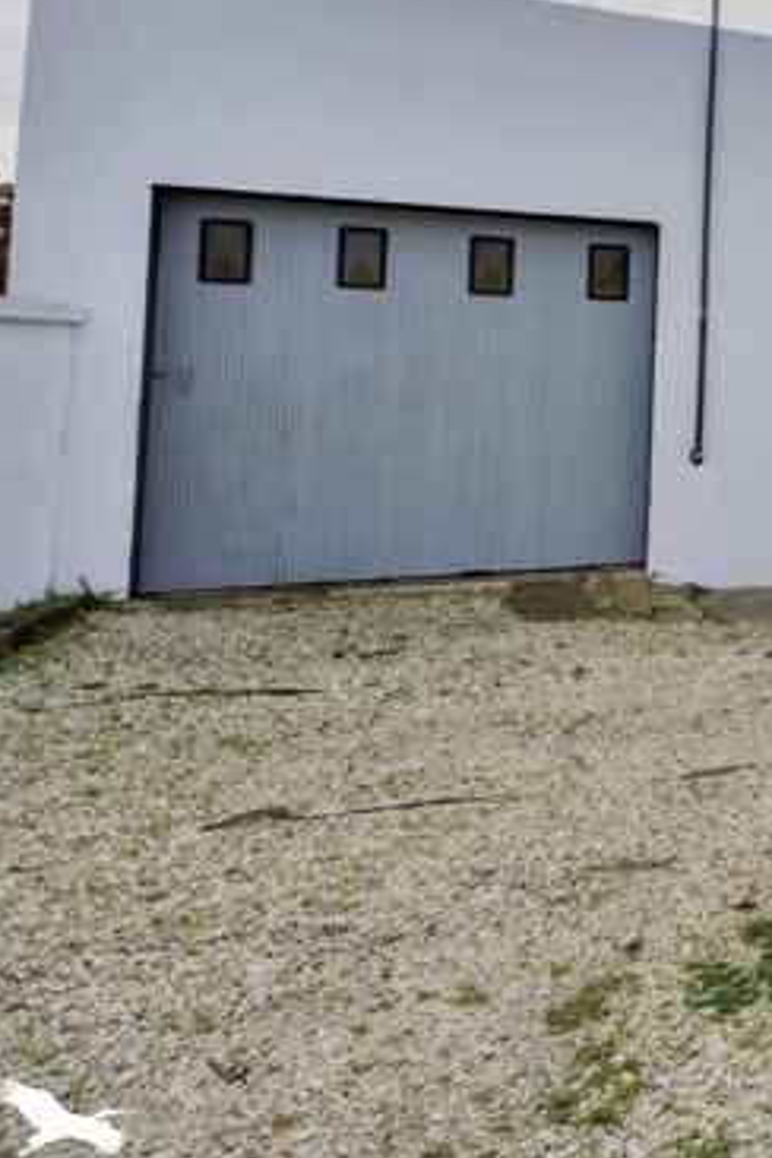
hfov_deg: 25.3
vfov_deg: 52.8
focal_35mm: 35
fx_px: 1126
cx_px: 1234
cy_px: 337
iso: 800
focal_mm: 16
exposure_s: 1/4000
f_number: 8
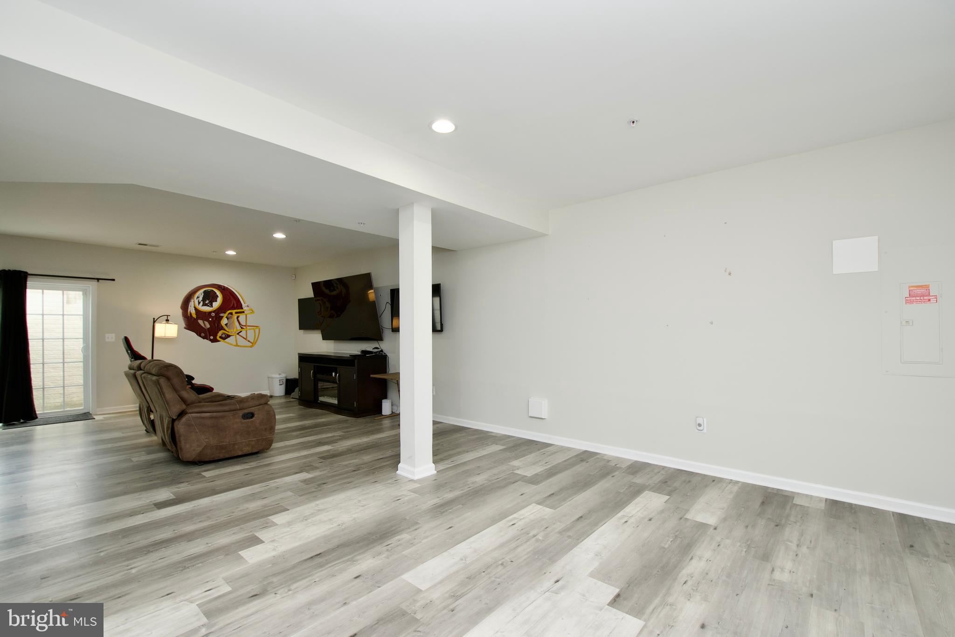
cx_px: 478
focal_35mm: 15
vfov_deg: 77.3
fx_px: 398
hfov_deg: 100.4
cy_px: 318
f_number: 7.1
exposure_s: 1/20
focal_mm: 10
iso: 320
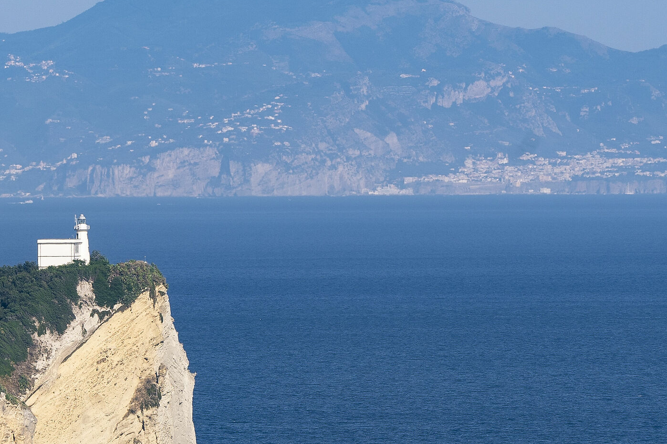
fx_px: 9541
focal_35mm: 515
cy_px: 302
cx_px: 214
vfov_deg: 2.7
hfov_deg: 4.0
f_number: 9
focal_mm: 200
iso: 100
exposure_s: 1/250
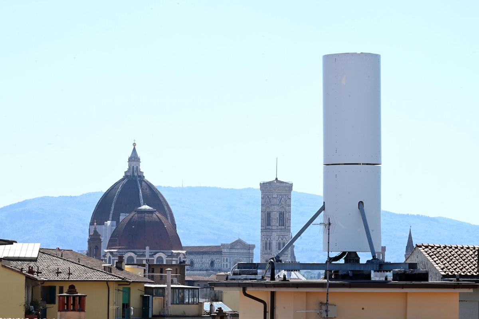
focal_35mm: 170
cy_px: 160
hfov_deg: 12.1
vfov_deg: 8.1
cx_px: 240
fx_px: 2262
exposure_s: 1/200
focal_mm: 170
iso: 800
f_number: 18
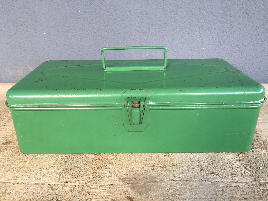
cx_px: 134
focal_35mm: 29
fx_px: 225
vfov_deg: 48.2
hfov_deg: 61.7
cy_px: 100
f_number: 2.2
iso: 40
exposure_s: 1/17
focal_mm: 4.15
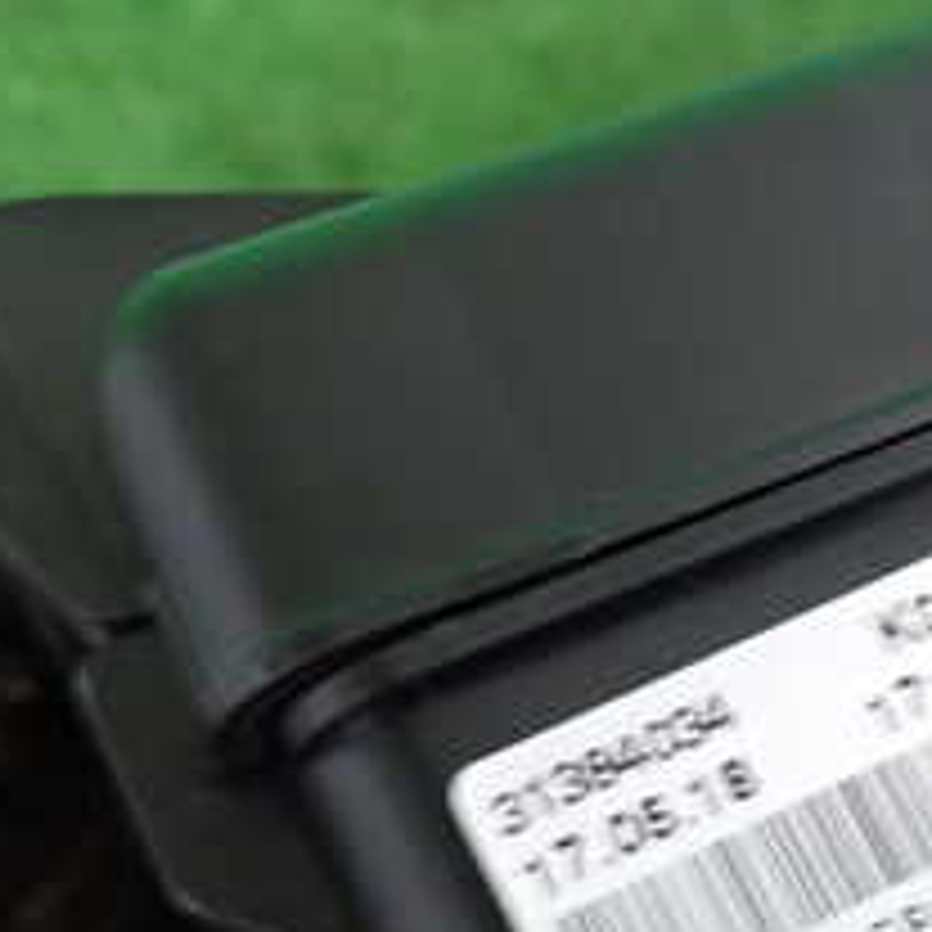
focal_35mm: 77
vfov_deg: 22.1
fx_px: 2345
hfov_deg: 21.6
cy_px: 779
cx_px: 964
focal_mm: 5.4
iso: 400
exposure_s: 1/30
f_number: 2.3
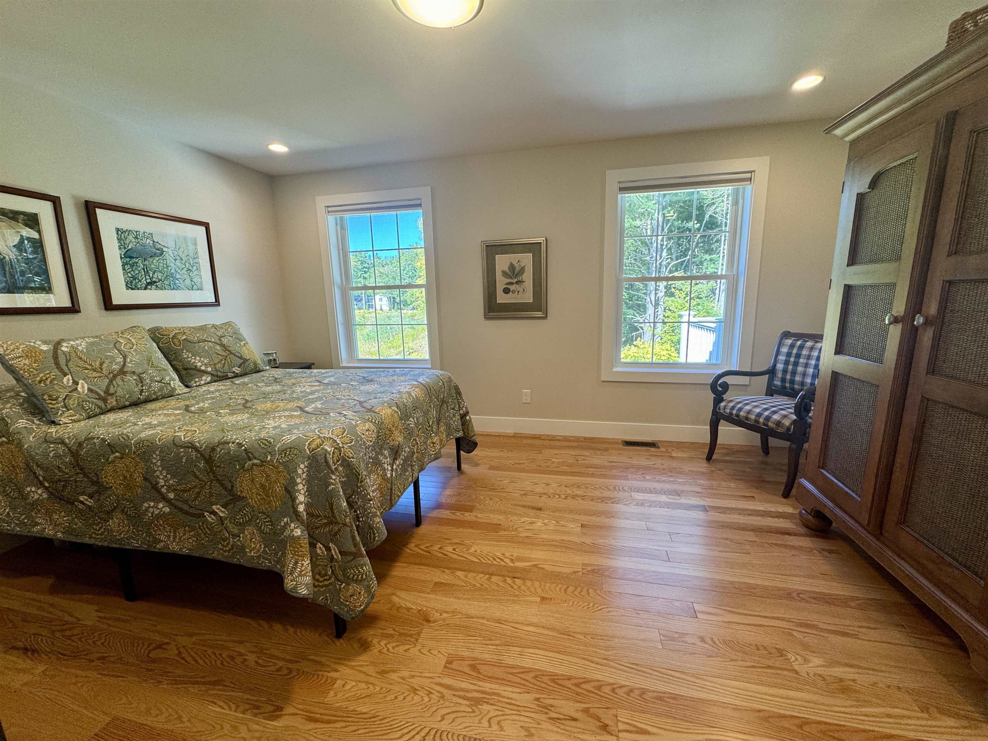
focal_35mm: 14
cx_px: 494
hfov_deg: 102.1
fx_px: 400
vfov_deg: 85.7
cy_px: 370
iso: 125
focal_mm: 2.22
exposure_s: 1/120
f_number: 2.2
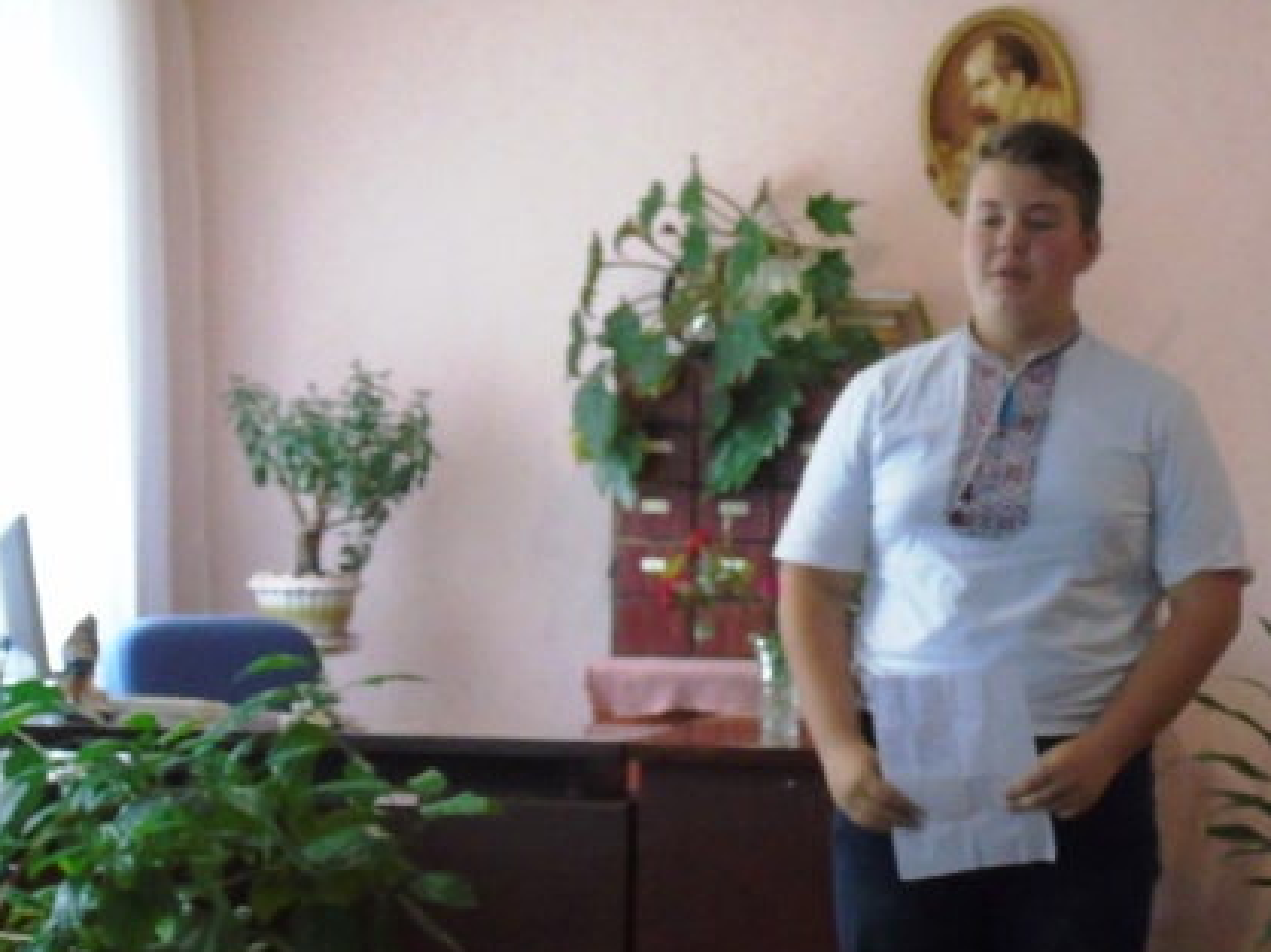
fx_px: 3266
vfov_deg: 16.5
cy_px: 630
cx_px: 897
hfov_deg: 21.9
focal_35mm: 89
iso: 400
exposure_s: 1/20
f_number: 4.5
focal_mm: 11
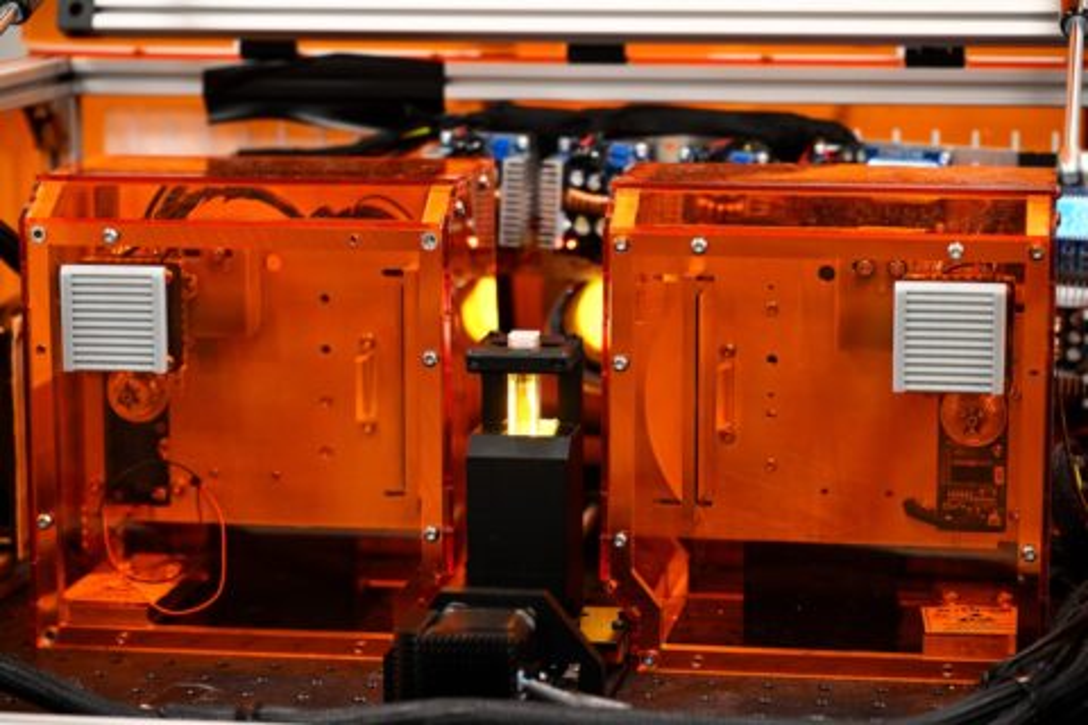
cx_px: 544
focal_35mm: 105
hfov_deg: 19.5
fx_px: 3173
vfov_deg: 13.0
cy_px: 362
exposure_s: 1/10
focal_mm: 105
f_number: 4.5
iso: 125
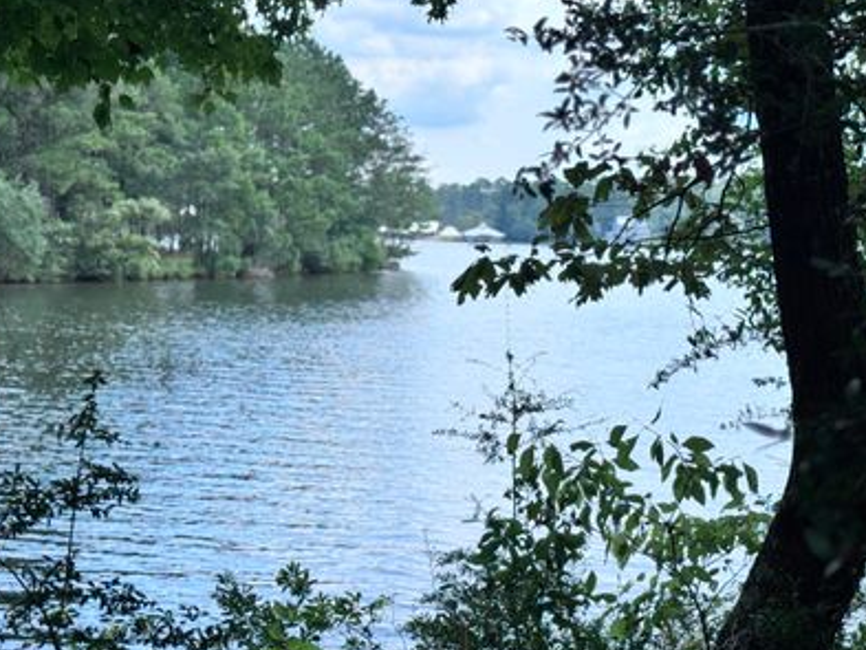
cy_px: 349
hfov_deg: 31.7
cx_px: 416
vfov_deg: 24.0
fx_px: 1527
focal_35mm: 61
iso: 64
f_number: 1.78
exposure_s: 1/2717
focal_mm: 6.76
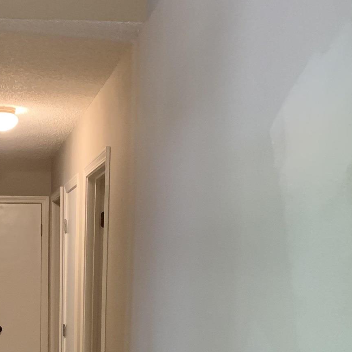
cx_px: 40
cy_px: 393
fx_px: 702
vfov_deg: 25.9
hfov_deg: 27.2
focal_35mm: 61
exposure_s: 1/30
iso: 640
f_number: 1.8
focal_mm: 4.25
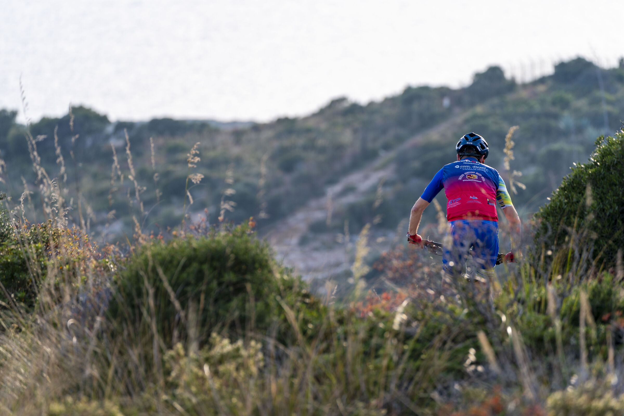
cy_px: 208
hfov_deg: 5.2
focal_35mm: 400
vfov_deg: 3.4
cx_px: 312
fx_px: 6933
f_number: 8
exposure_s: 1/100
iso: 100
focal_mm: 400
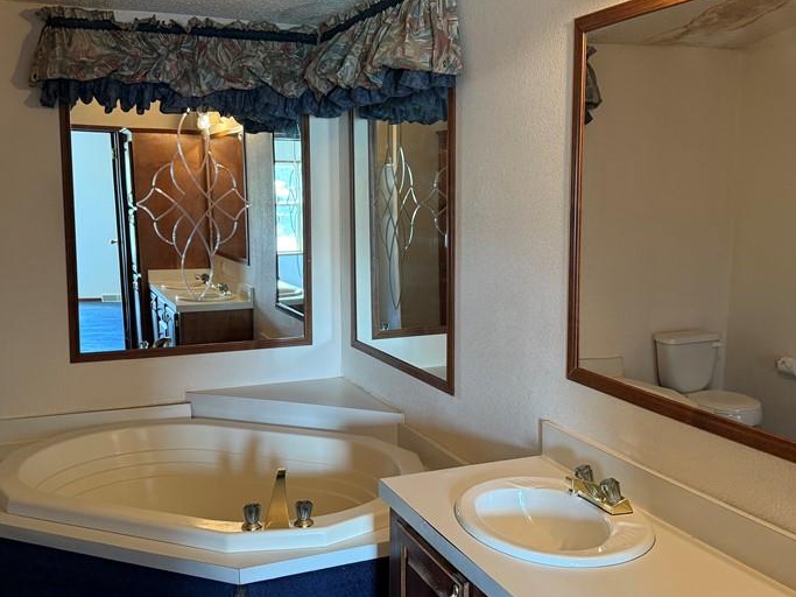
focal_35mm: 36
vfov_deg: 39.6
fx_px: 828
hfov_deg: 51.4
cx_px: 401
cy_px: 274
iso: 250
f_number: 1.78
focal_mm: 6.76
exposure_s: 1/60
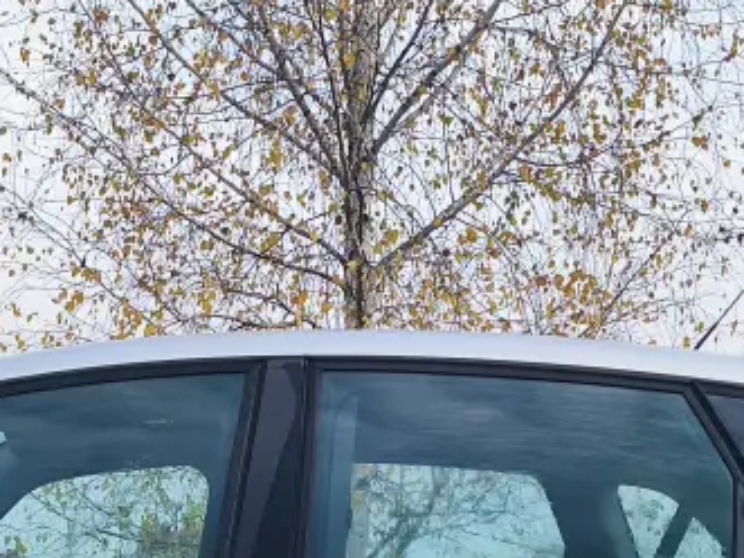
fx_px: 1912
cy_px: 911
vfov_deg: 15.0
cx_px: 218
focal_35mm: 89
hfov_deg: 21.9
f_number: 1.65
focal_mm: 6.14
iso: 50
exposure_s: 1/273
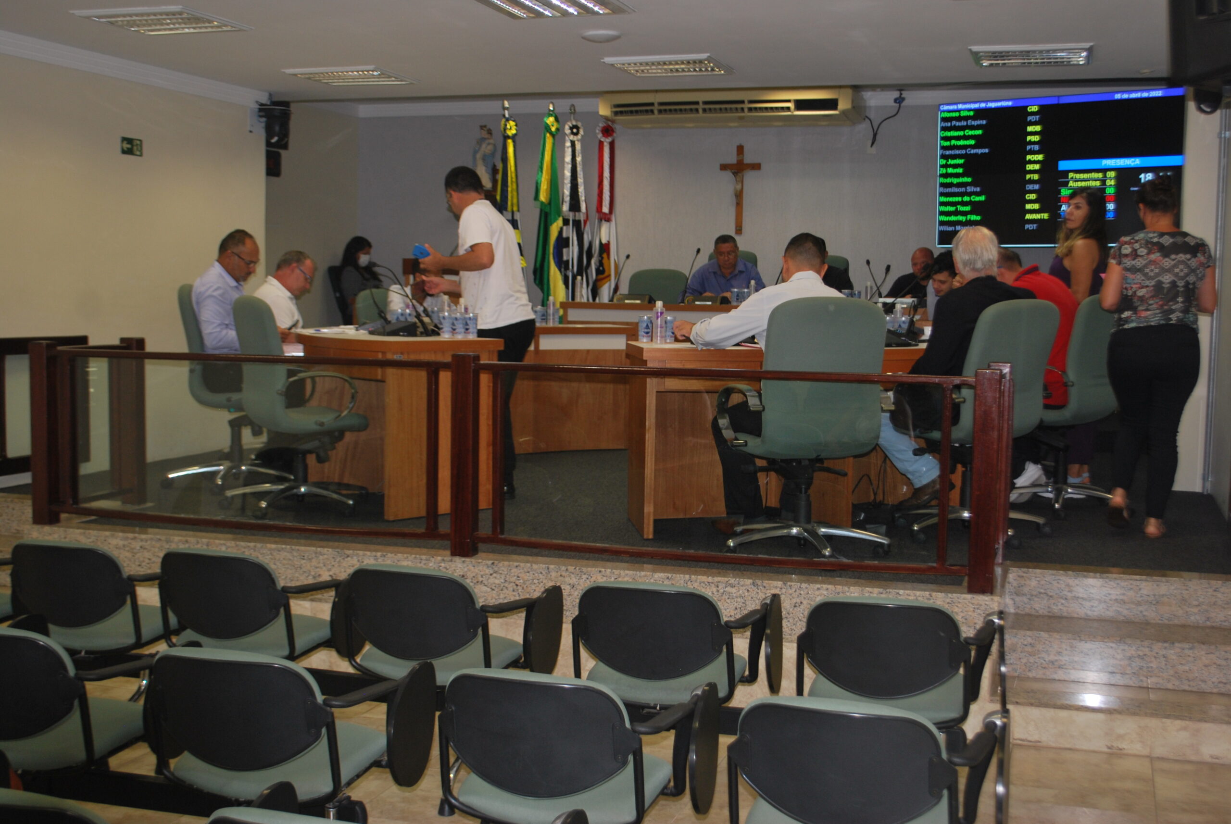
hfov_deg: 46.3
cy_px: 412
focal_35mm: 42
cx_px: 616
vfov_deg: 32.0
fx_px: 1438
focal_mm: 28
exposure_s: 1/60
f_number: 4.5
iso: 200
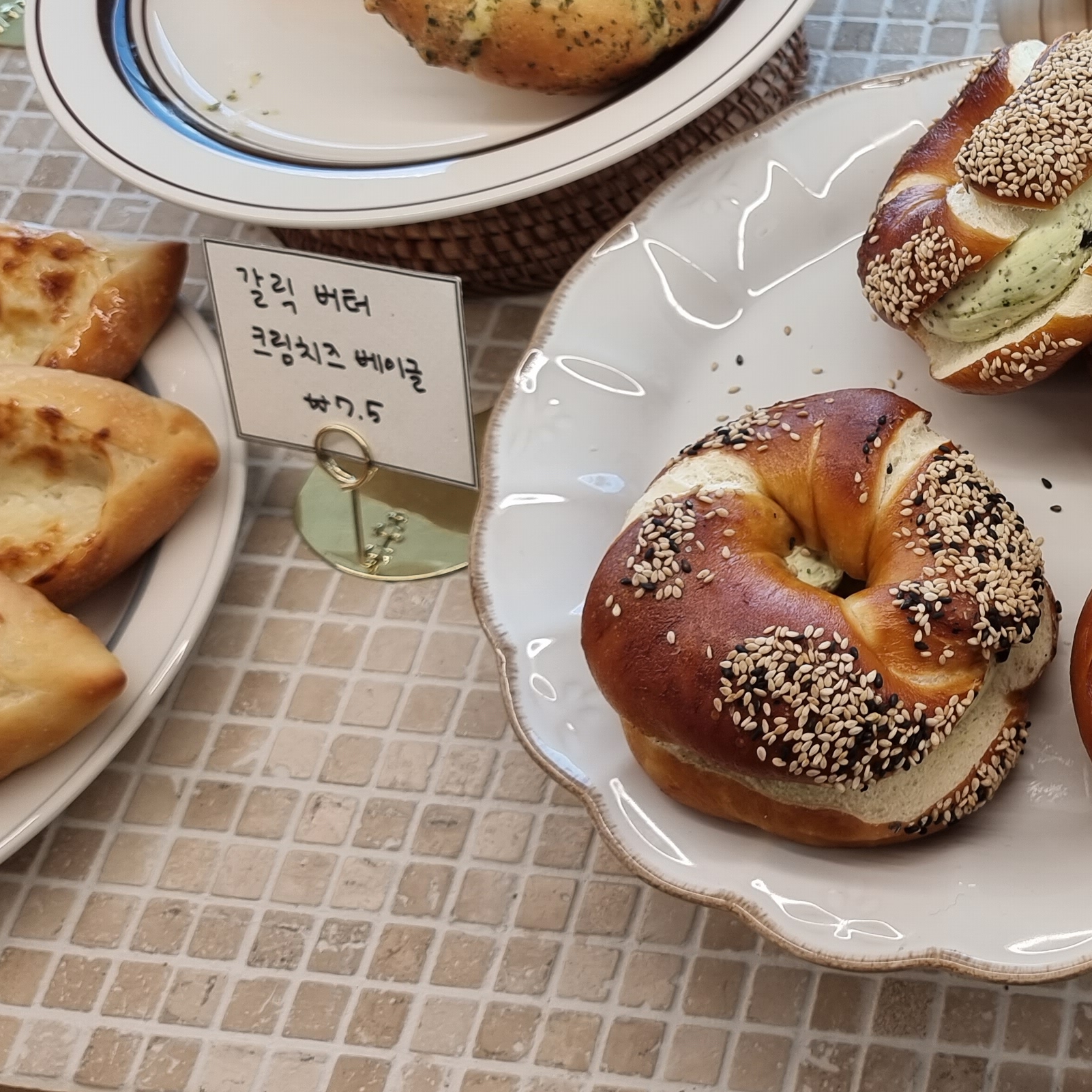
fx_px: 1892
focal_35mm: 53
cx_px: 1134
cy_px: 314
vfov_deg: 31.8
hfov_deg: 29.7
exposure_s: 1/120
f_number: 1.8
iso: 50
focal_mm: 6.7
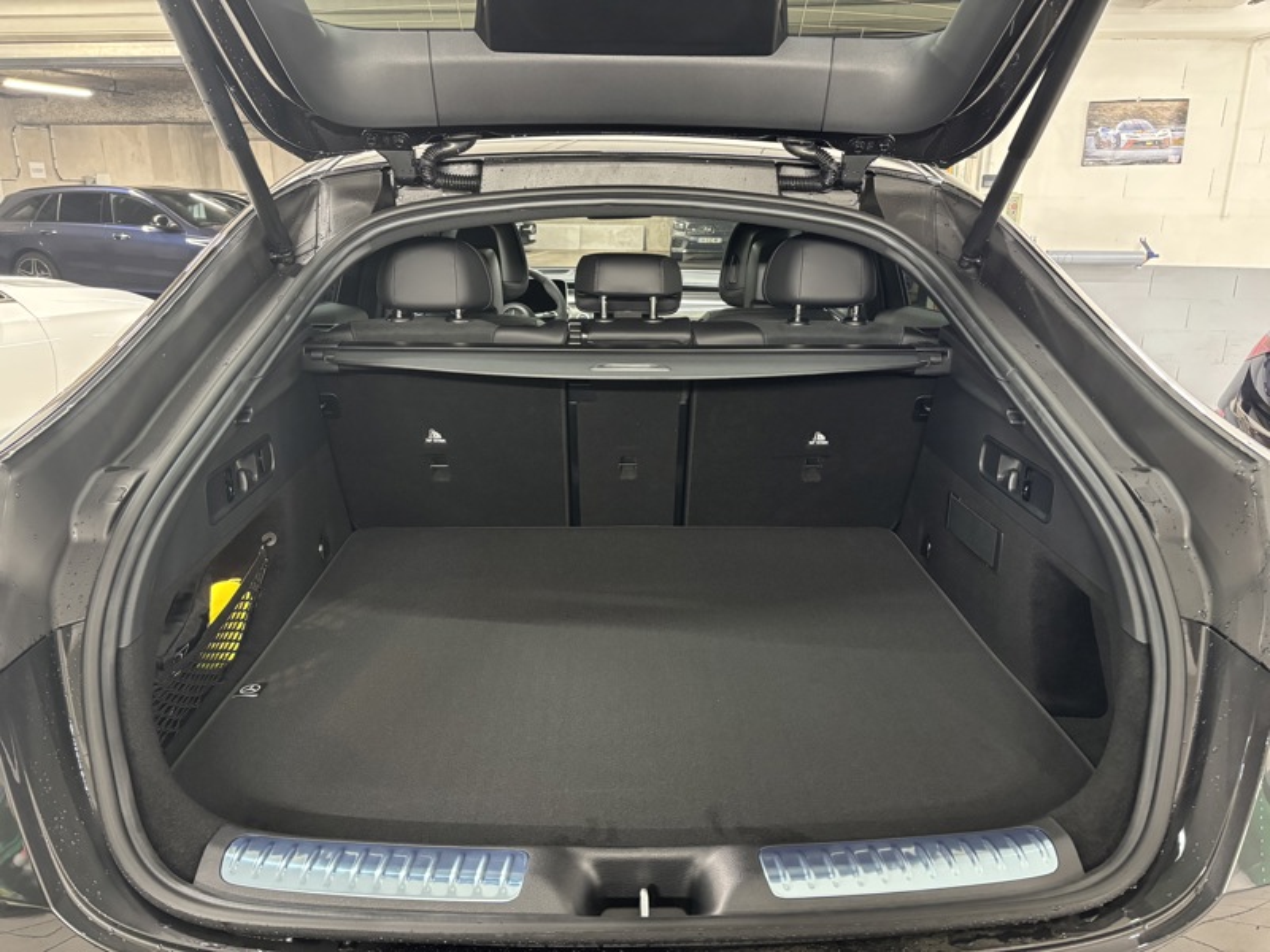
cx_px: 635
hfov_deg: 67.3
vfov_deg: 53.1
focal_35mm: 26
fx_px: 954
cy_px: 476
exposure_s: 1/33
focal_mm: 5.96
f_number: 1.6
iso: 400
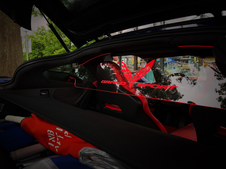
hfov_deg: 63.4
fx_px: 183
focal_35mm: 28
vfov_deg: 49.7
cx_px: 113
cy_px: 84
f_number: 1.8
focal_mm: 4
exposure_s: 1/120
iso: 32
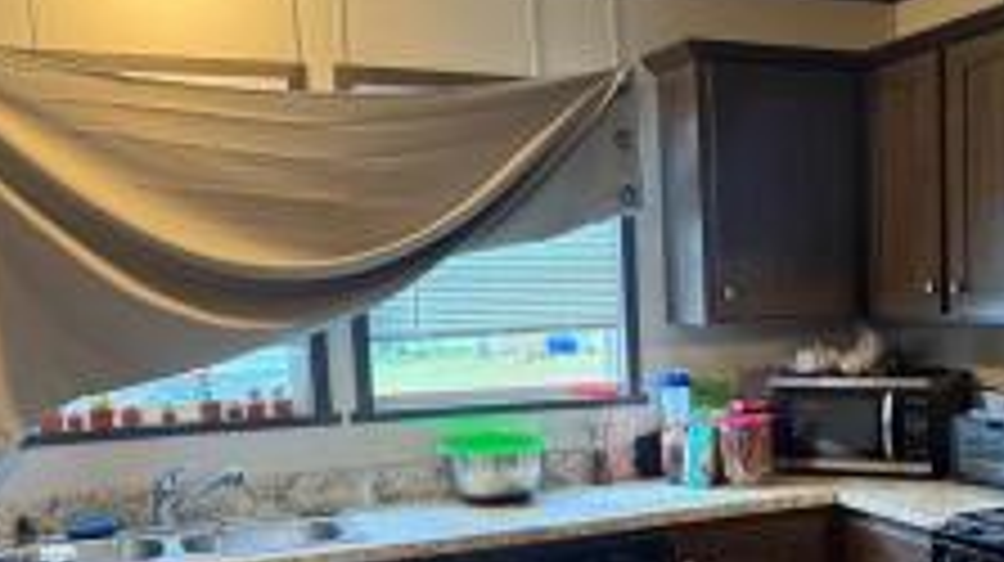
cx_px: 797
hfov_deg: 41.9
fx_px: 1250
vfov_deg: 25.1
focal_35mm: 47
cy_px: 427
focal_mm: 6.76
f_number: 1.78
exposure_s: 1/60
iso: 500
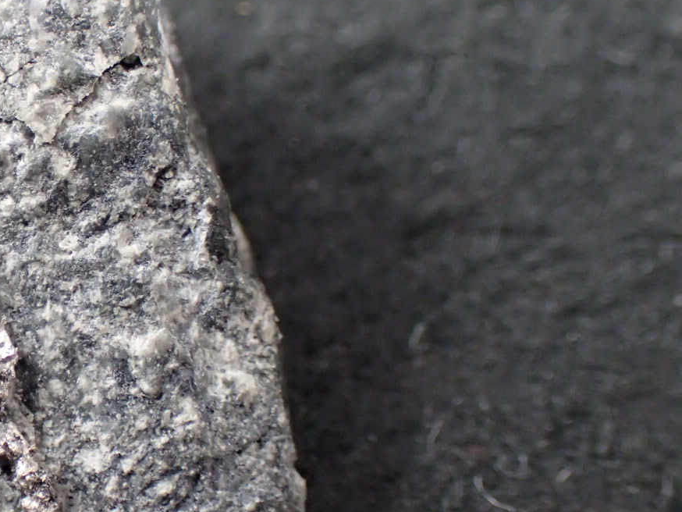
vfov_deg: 14.6
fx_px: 1990
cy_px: 220
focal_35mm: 101
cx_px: -30
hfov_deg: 18.8
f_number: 3.1
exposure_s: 1/200
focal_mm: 8.41
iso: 500
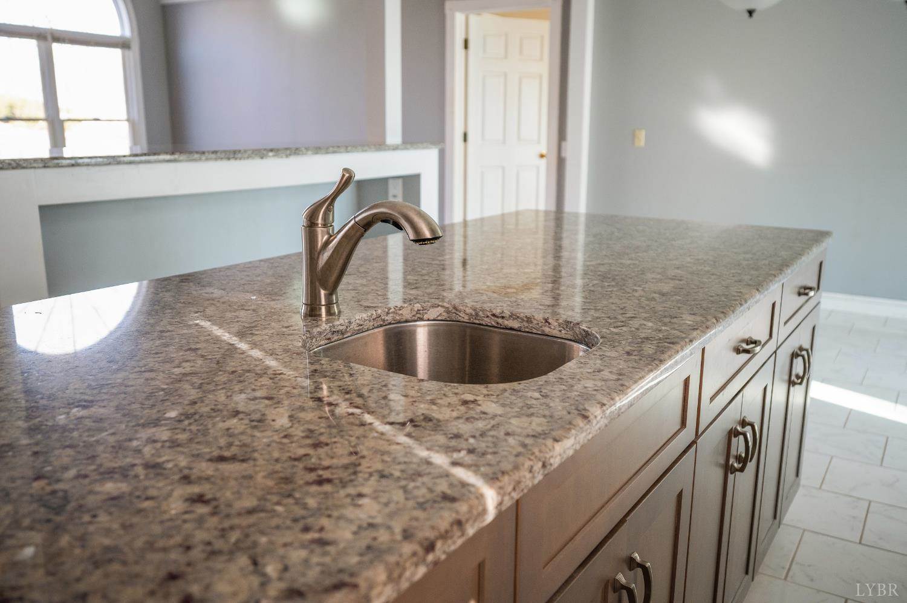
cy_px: 302
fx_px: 755
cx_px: 454
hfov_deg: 62.0
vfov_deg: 43.5
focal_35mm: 30
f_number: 4
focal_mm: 30
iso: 640
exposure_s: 1/60
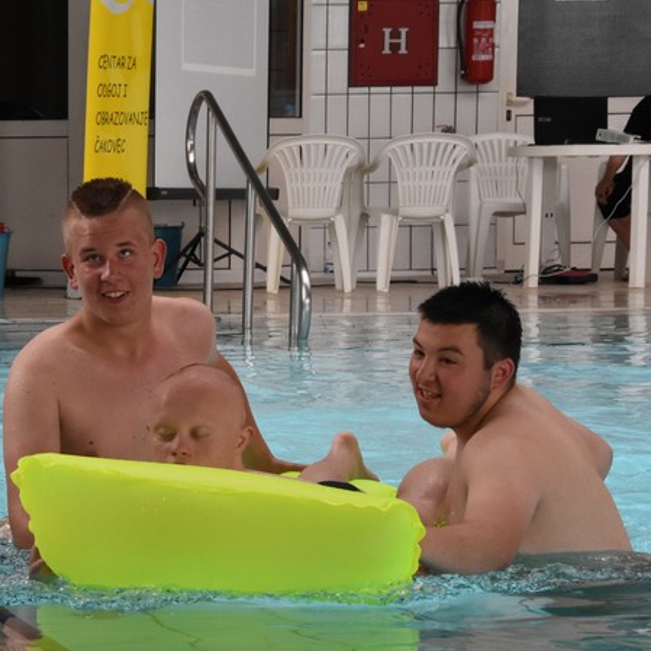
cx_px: -29
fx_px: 3532
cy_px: 447
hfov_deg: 10.4
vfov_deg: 10.5
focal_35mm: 166
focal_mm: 52
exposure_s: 1/200
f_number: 9
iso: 1600
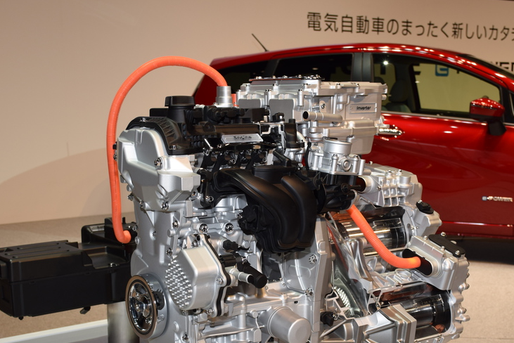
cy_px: 228
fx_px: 810
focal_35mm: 57
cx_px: 278
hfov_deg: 35.2
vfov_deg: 23.8
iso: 250
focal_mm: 27
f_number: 5.6
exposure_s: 1/125
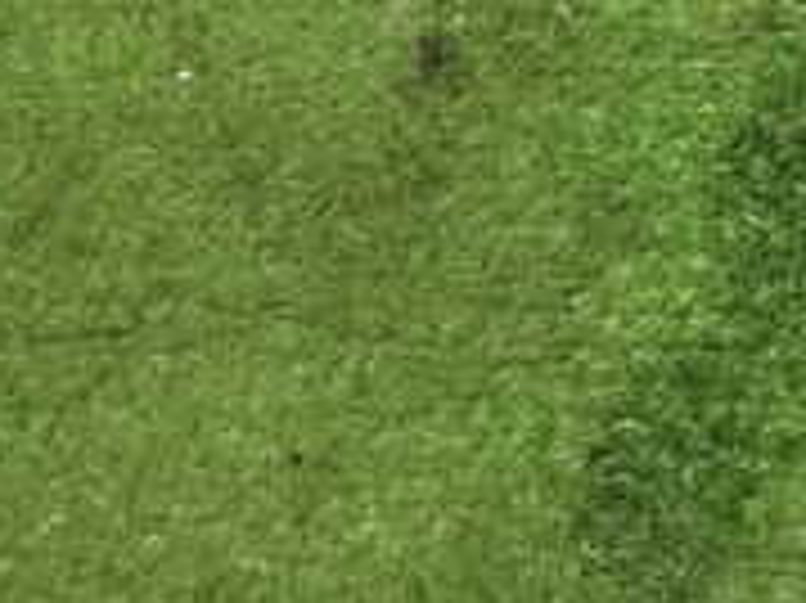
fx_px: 1955
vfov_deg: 16.5
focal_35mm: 84
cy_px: -212
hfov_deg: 21.6
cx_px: 968
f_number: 2
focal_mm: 4.5
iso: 200
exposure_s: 1/40
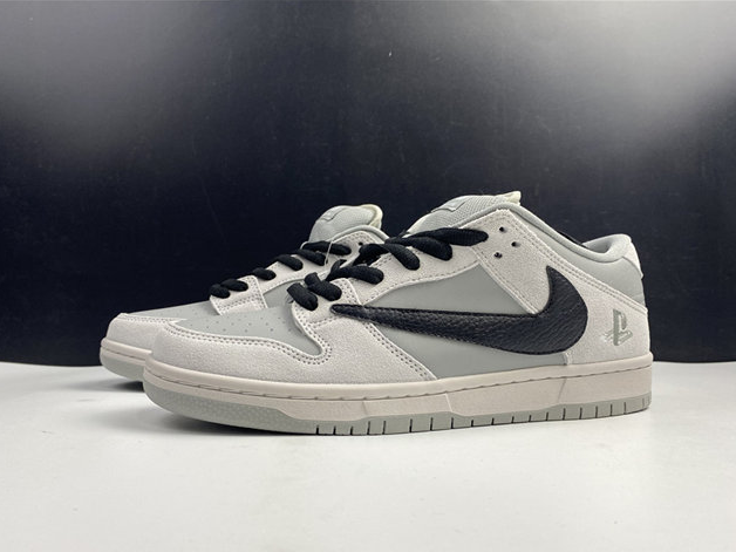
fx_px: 617
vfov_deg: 48.1
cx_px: 387
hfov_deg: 61.6
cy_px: 306
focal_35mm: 29
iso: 64
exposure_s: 1/100
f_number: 1.8
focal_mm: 4.25
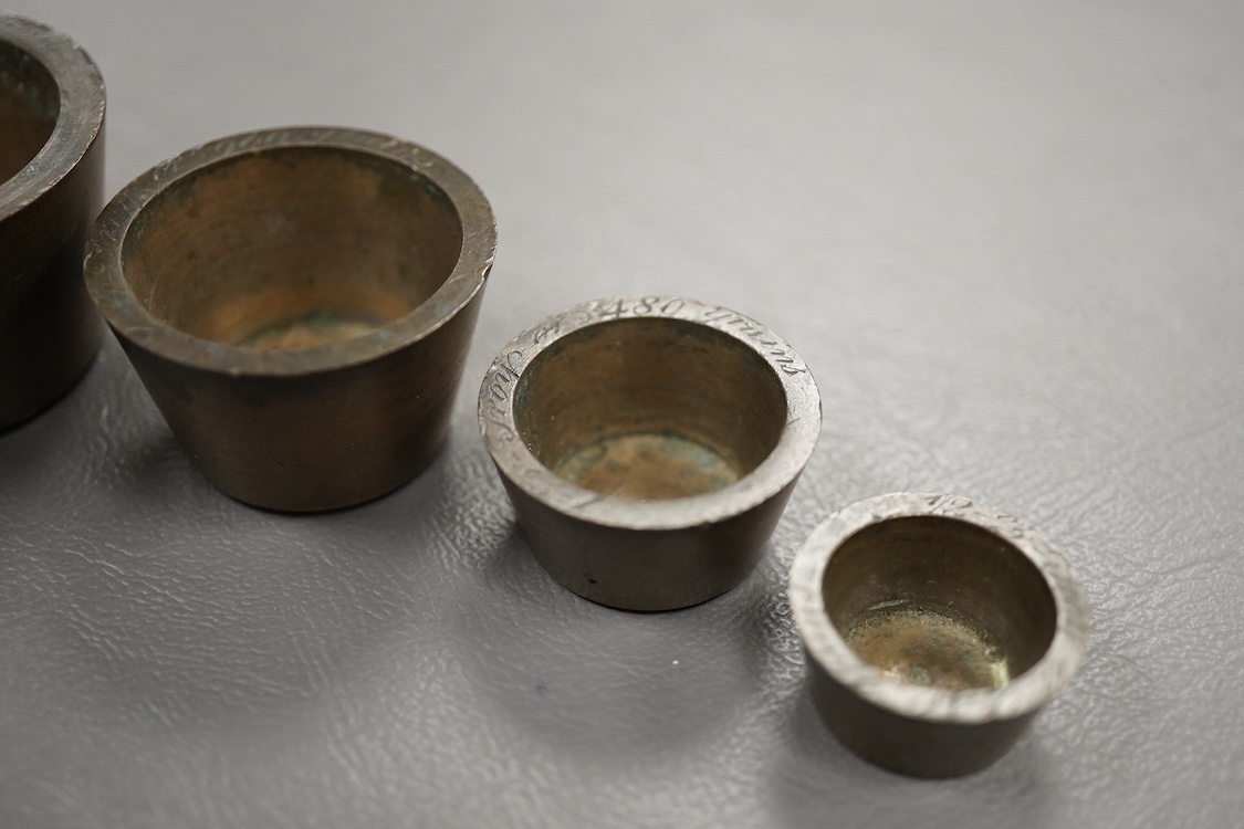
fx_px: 1555
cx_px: 622
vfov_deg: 29.9
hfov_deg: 43.6
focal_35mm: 45
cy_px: 414
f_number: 3.5
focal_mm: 30
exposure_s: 1/400
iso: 2500
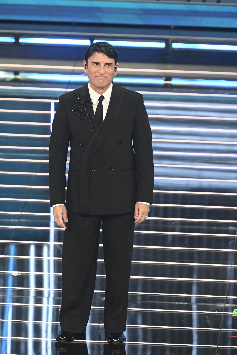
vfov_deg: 6.0
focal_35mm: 345
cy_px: 178
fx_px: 3408
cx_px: 118
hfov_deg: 4.0
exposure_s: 1/250
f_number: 4
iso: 4000
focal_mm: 230
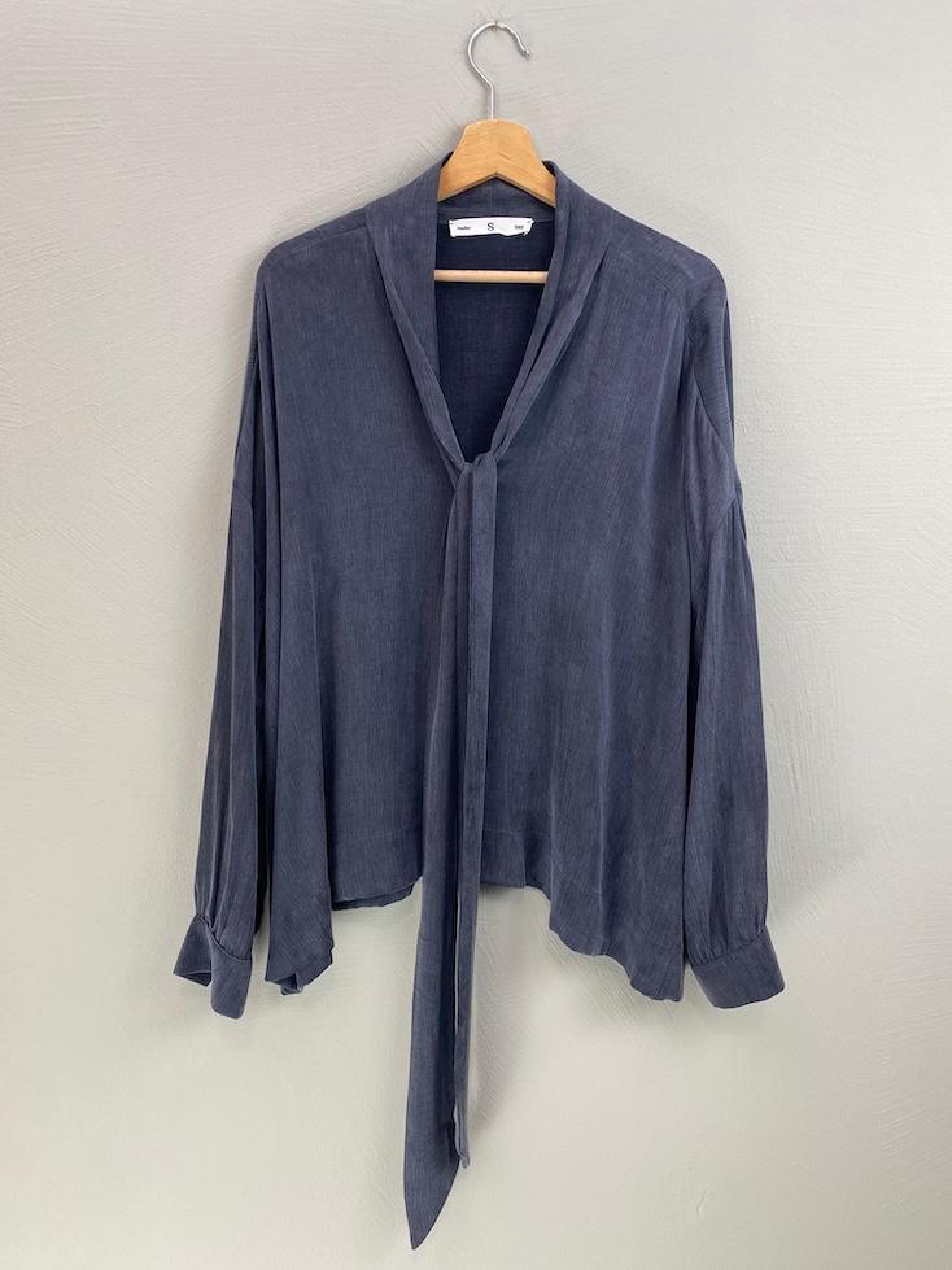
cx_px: 476
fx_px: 954
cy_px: 635
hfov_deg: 53.1
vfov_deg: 67.3
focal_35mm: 26
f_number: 1.8
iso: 80
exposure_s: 1/100
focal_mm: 4.25
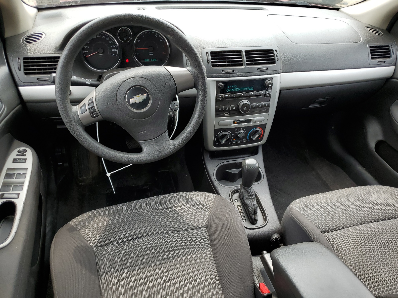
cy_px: 149
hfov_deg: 67.3
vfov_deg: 53.1
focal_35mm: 26
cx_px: 199
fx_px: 299
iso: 50
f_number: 1.5
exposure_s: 1/270
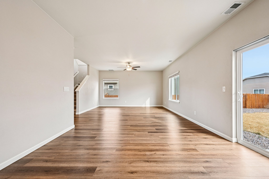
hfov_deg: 104.3
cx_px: 134
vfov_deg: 81.2
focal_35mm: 14
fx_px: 105
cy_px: 90
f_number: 11
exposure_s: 1/15
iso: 400
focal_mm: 14
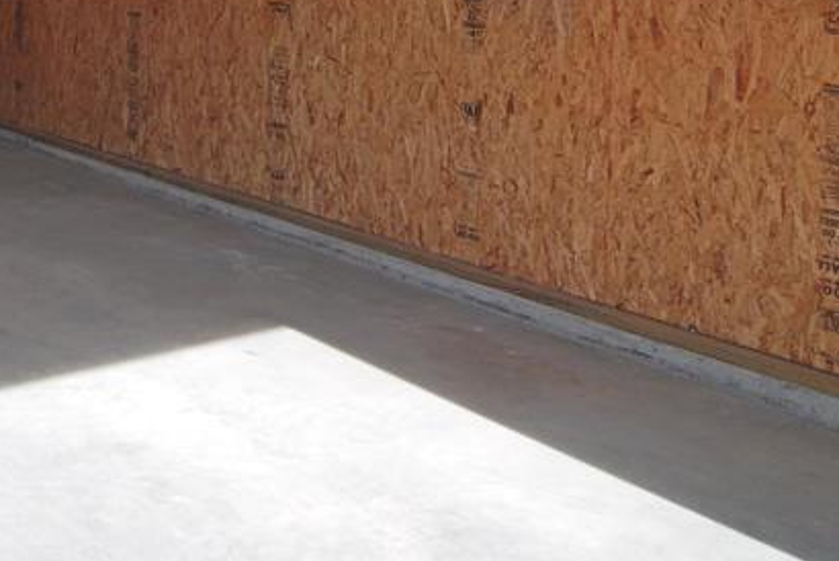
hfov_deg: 39.2
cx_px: 29
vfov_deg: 27.5
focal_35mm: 45
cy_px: -48
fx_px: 1049
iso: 100
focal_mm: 12
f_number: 5.6
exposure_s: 1/125
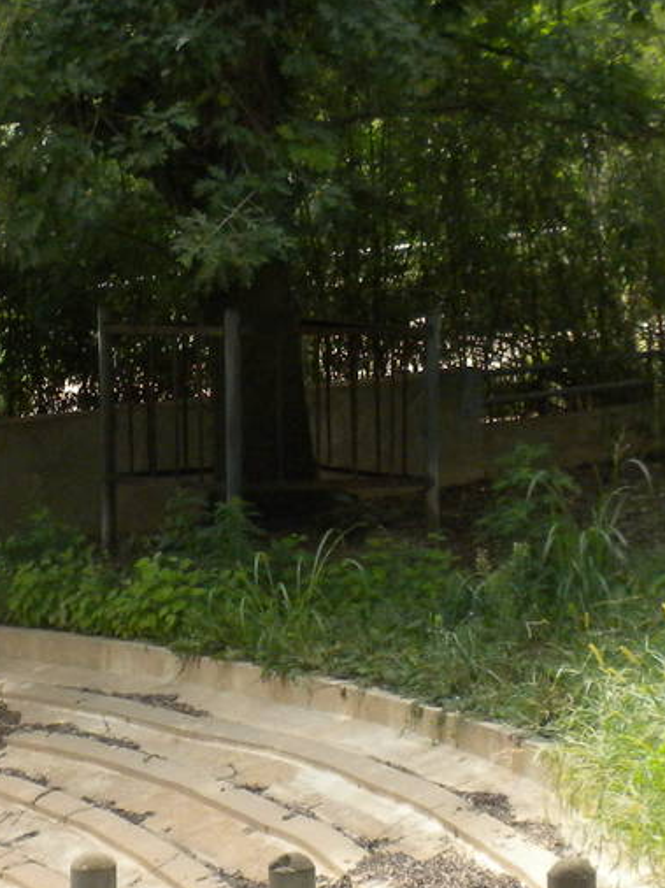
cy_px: 542
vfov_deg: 16.8
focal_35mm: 117
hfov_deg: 12.6
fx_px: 2999
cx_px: 288
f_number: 3.5
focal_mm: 6.6
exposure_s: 1/500
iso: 197
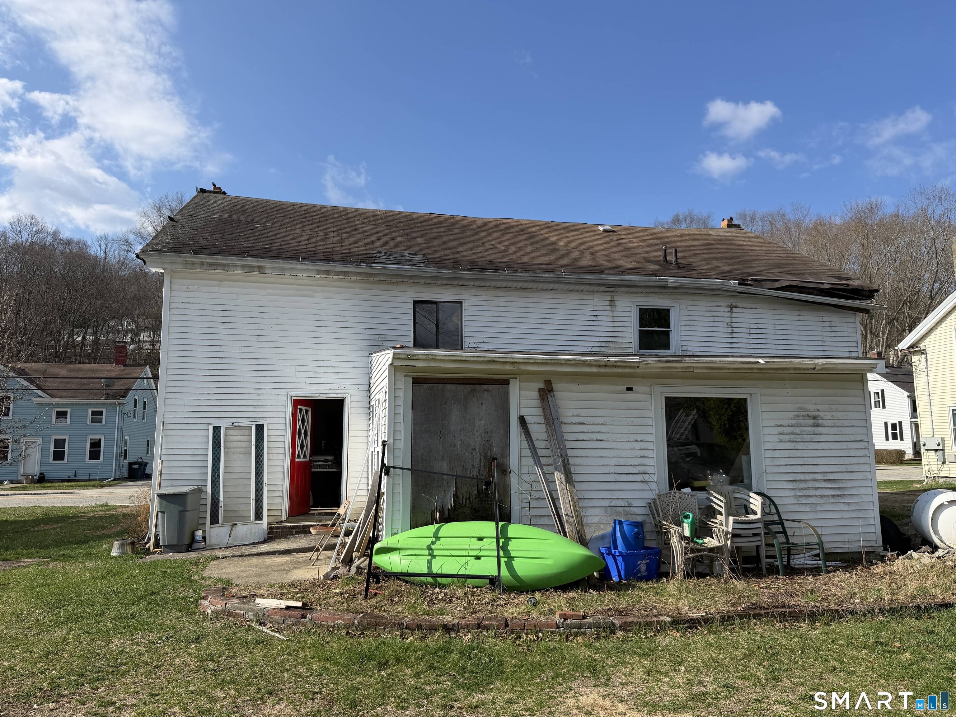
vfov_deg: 56.8
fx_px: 663
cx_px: 478
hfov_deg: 71.6
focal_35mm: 24
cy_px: 358
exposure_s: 1/4405
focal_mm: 6.76
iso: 80
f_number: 1.78
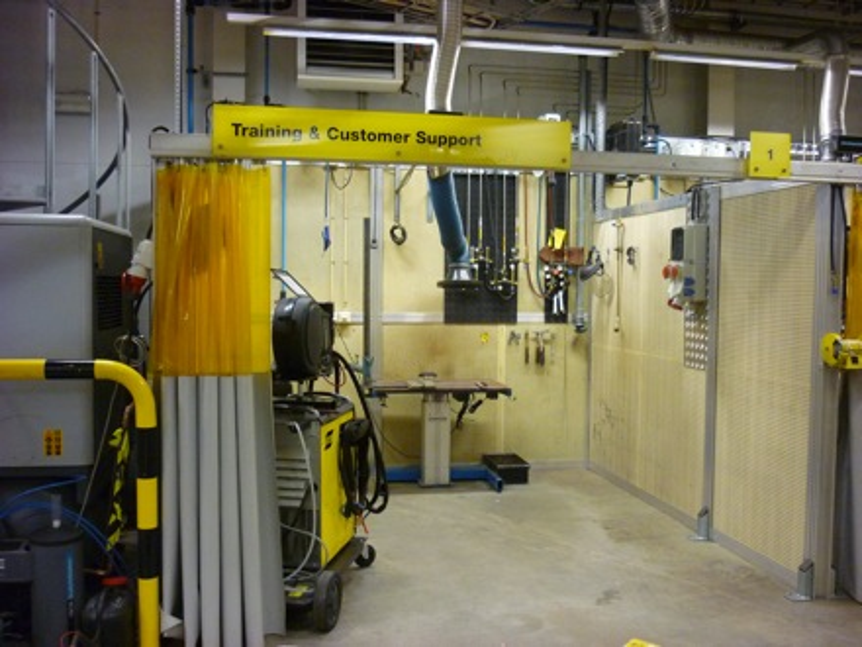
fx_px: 822
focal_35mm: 33
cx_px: 431
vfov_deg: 42.9
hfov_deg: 55.4
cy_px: 324
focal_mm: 5.5
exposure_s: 1/30
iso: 400
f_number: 2.8
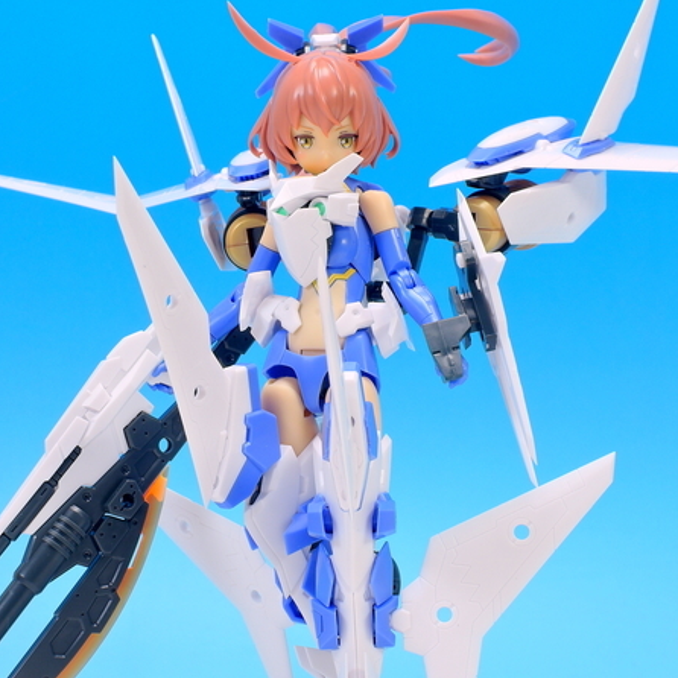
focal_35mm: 113
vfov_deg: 15.4
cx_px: 339
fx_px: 2504
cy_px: 388
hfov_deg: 15.4
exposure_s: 1
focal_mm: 20.2
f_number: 7.1
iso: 80
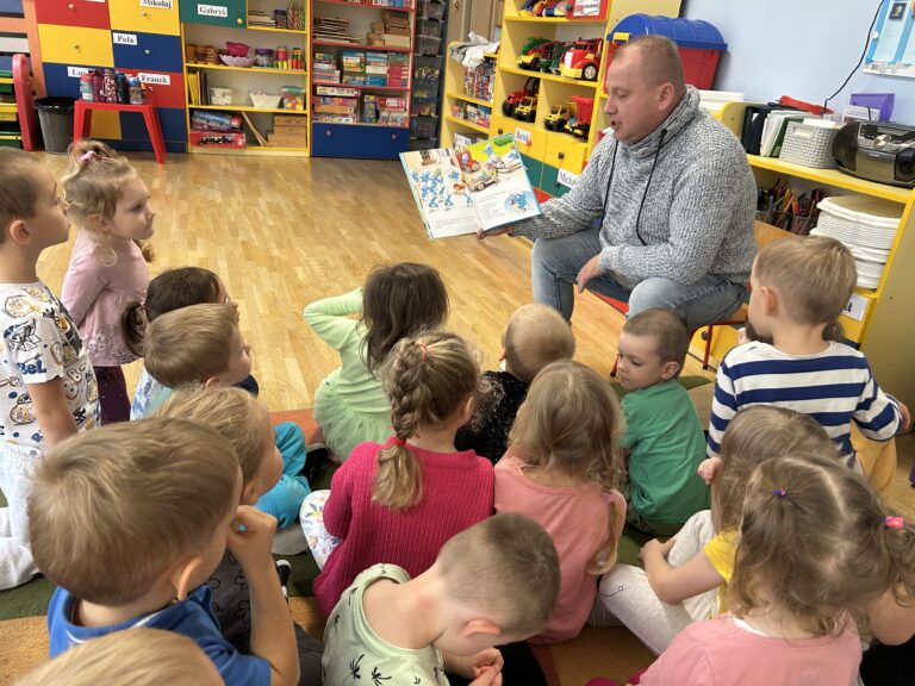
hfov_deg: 67.3
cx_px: 458
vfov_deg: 53.1
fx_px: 687
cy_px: 343
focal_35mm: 26
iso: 160
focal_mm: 5.7
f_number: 1.5
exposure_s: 1/50
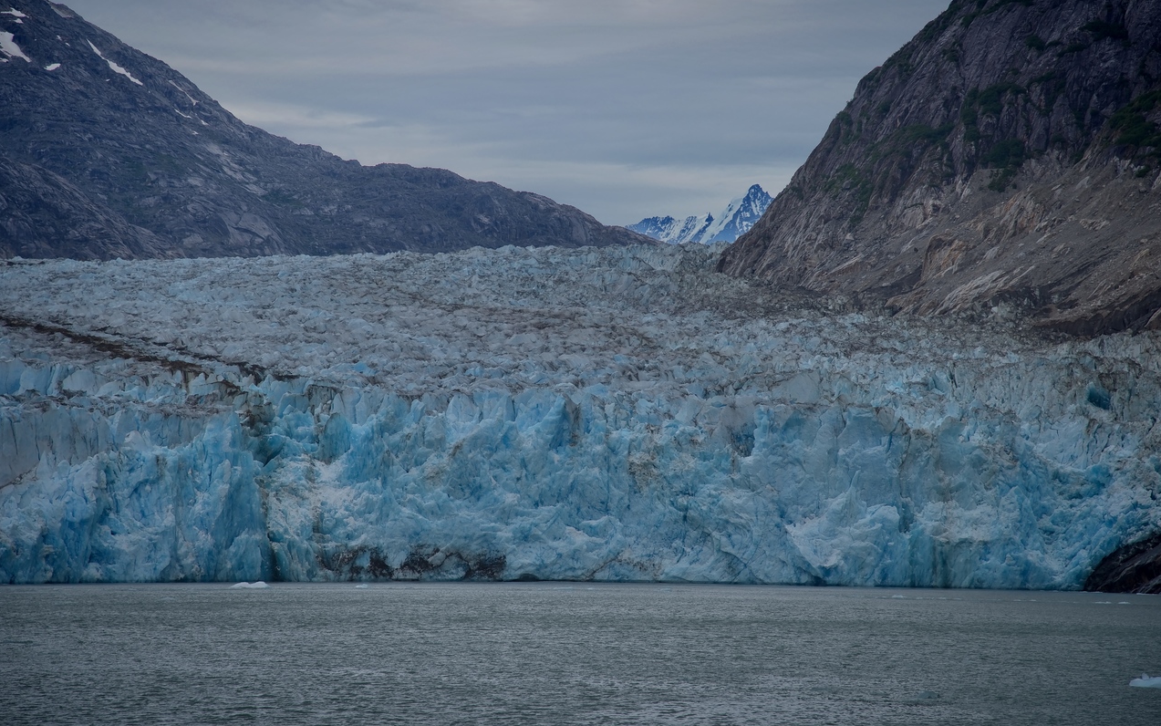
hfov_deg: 17.0
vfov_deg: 10.7
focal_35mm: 123
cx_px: 580
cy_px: 344
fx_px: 3892
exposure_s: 1/250
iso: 100
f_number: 7.1
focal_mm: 120
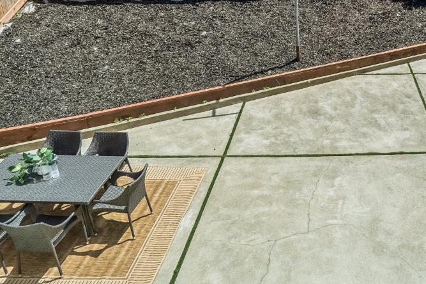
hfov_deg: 49.2
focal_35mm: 36
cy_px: 54
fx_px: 426
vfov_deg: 35.6
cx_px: 356
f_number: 5.6
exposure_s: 1/750
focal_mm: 16
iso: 200
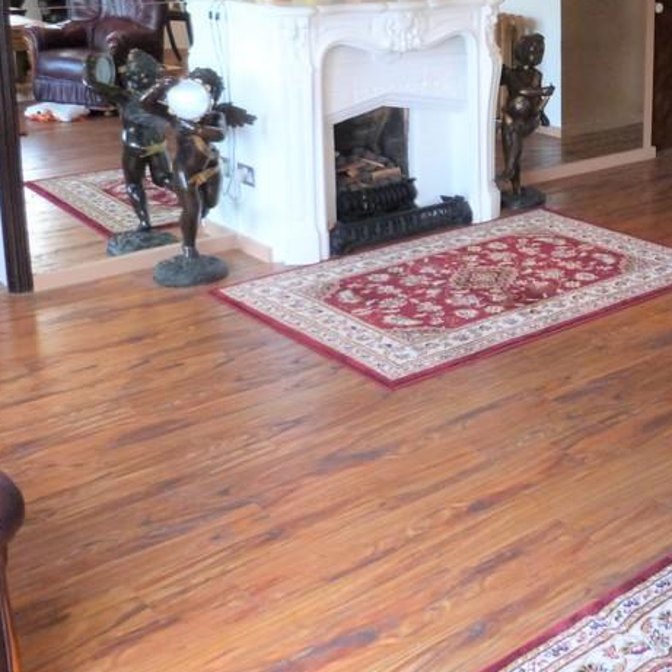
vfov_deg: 32.4
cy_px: 122
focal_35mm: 51
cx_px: 655
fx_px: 1120
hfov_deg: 31.2
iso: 320
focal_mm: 4.5
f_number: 2.8
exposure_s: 1/60
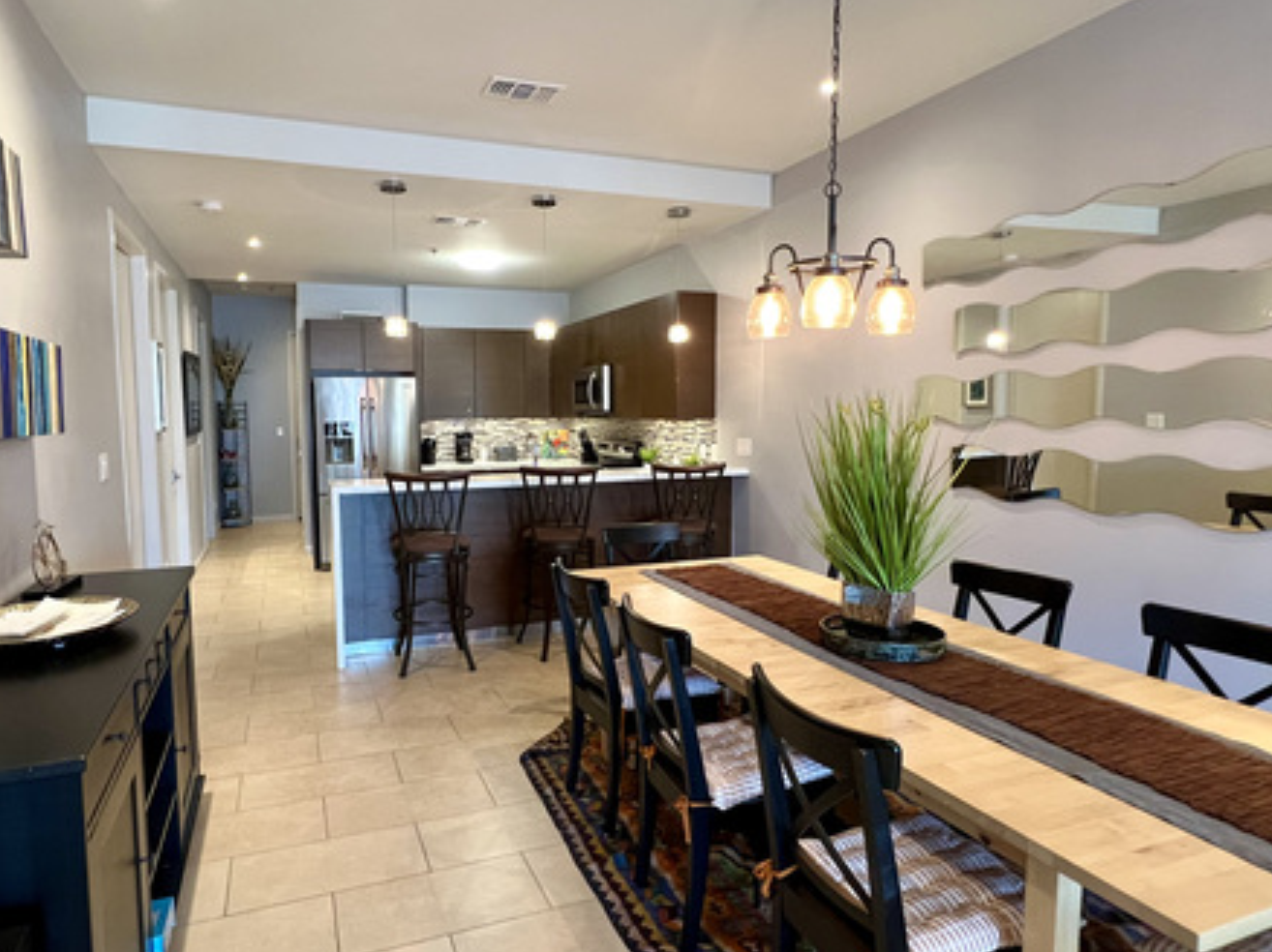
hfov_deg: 84.2
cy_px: 482
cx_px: 552
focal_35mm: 19
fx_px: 698
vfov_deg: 68.6
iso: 400
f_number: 1.8
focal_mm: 1.57
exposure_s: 1/60
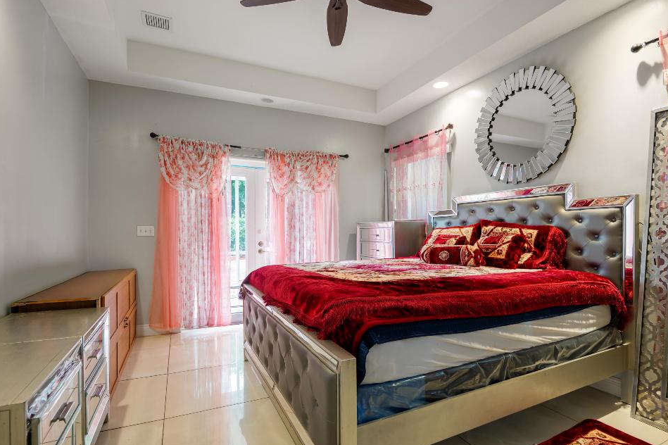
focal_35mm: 17
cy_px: 223
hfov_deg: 93.3
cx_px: 346
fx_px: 315
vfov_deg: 70.4
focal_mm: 14
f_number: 4
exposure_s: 1/4
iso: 125
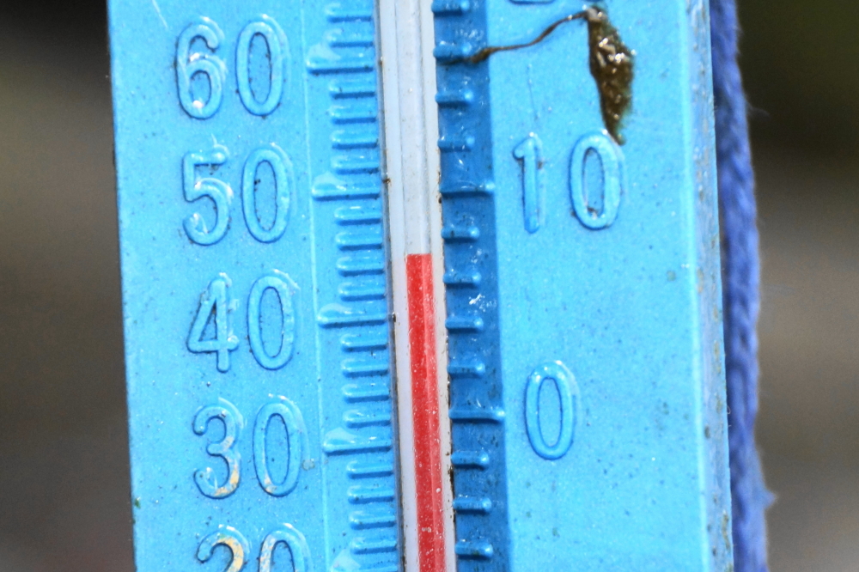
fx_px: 4651
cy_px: 286
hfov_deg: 10.6
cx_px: 430
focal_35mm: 195
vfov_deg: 7.0
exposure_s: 1/200
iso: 400
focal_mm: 130
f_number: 5.6
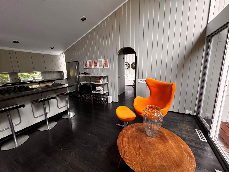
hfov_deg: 102.1
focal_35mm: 14
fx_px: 93
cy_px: 86
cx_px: 114
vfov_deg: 85.7
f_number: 2.2
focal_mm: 2.22
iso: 320
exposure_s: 1/99
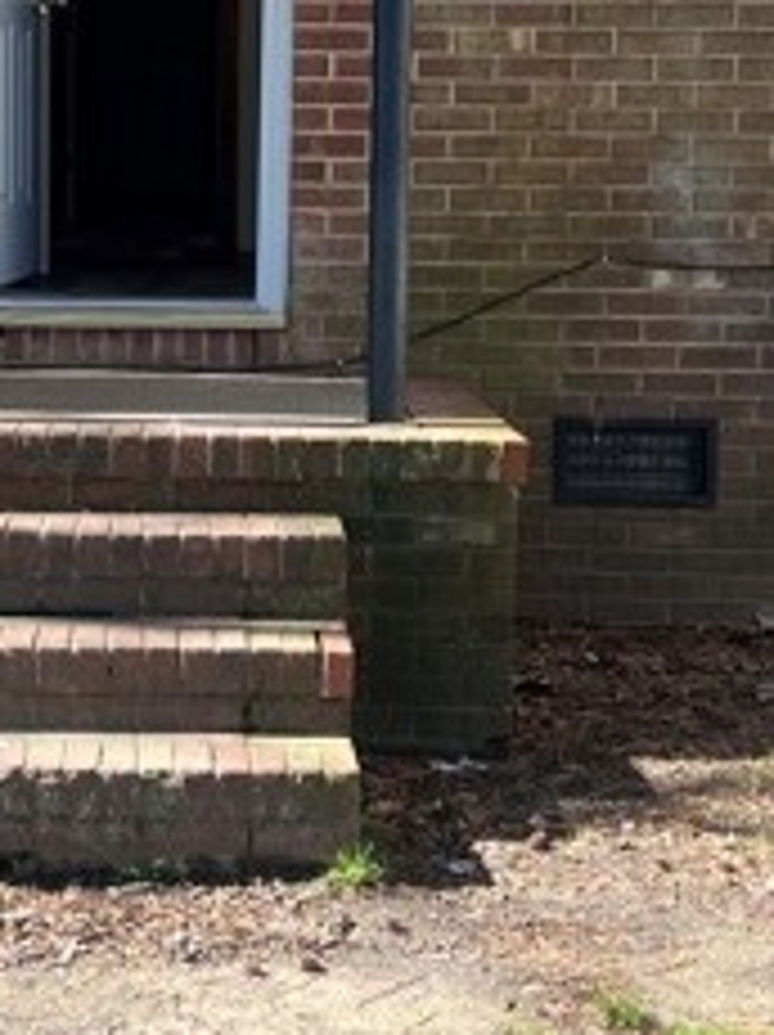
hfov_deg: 16.8
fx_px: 2599
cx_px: 126
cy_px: 360
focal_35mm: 87
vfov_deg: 22.4
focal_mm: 5.7
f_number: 1.5
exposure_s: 1/572
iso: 50
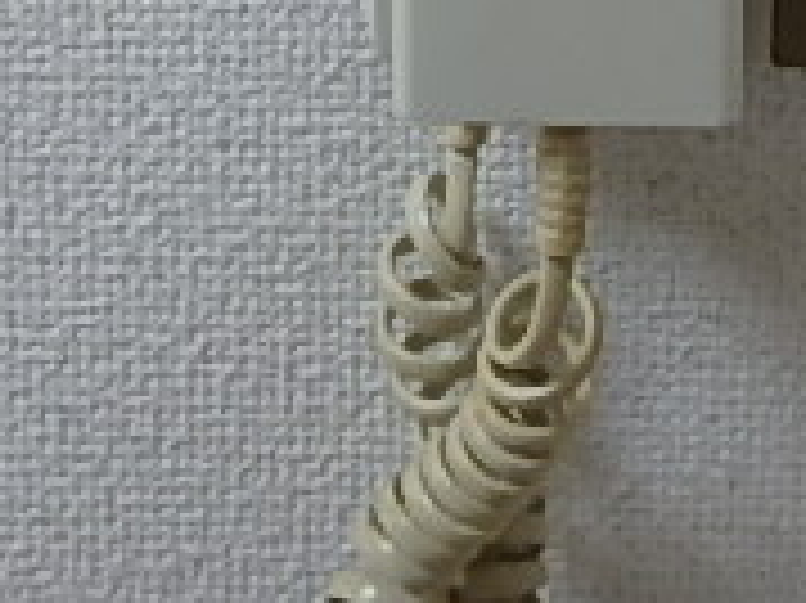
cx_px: 621
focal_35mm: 75
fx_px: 1745
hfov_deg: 25.6
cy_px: -436
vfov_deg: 16.7
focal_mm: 3.7
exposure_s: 1/30
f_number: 3.5
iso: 200
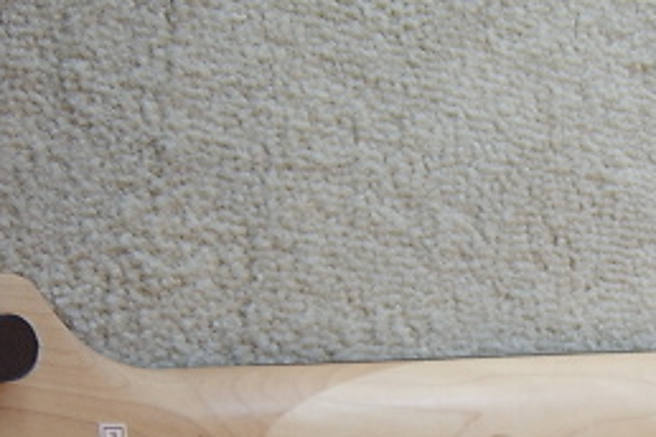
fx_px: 1458
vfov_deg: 16.9
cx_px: 788
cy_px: 366
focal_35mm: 80
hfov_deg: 23.2
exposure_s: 1/11
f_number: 2.7
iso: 100
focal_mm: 8.13
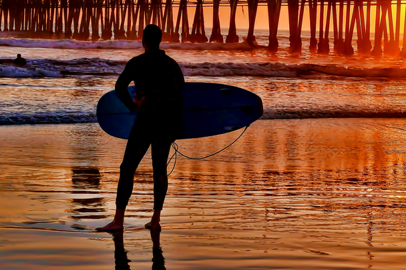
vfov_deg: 11.9
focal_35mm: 115
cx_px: 213
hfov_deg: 17.8
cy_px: 67
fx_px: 1297
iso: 1800
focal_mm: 70
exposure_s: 1/1000
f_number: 18
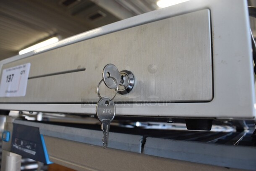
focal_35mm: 27
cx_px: 128
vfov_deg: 48.0
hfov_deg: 67.3
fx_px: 192
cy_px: 86
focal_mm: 18
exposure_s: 1/60
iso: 400
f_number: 7.1
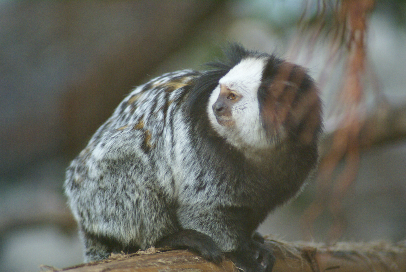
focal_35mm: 345
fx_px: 3895
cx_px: 203
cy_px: 136
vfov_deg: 4.0
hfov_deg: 6.0
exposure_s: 1/160
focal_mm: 230
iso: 400
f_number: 5
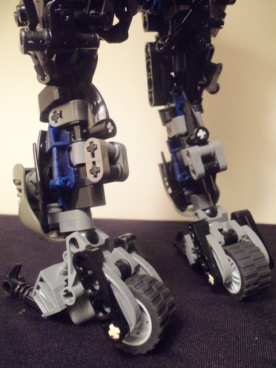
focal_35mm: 29
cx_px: 138
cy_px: 184
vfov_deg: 61.7
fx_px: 308
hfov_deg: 48.2
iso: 400
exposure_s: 1/30
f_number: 3.4
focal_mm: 5.2
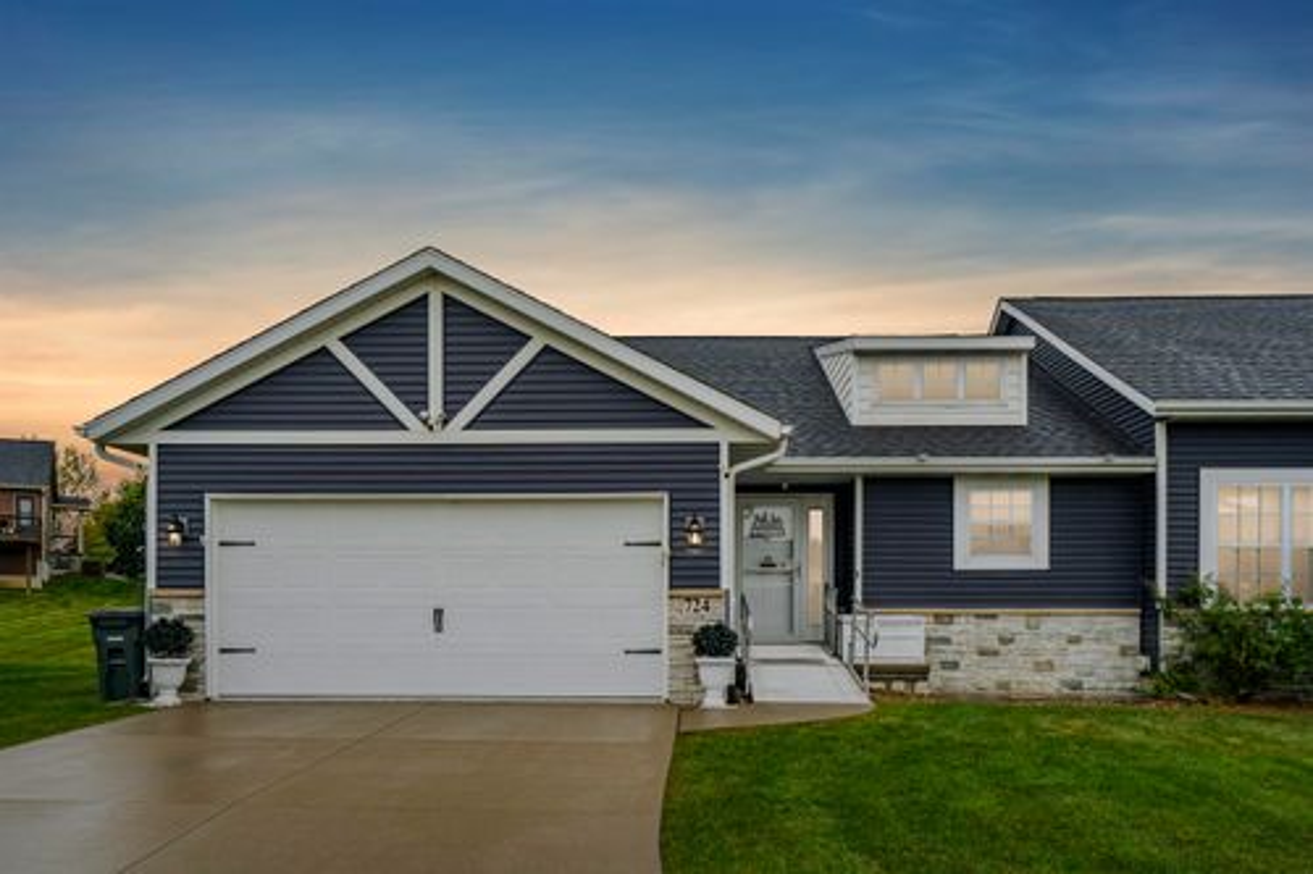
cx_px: 656
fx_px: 1057
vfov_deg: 44.9
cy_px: 437
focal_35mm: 29
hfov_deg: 63.7
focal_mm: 29
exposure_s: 1/400
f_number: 7.1
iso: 400
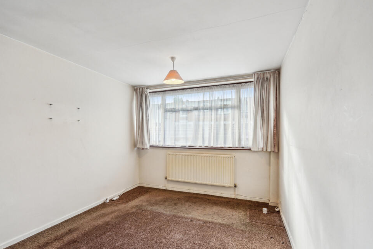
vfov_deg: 70.4
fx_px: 176
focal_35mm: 17
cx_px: 183
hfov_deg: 93.3
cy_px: 131
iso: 400
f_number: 11
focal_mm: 16
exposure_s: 1/80
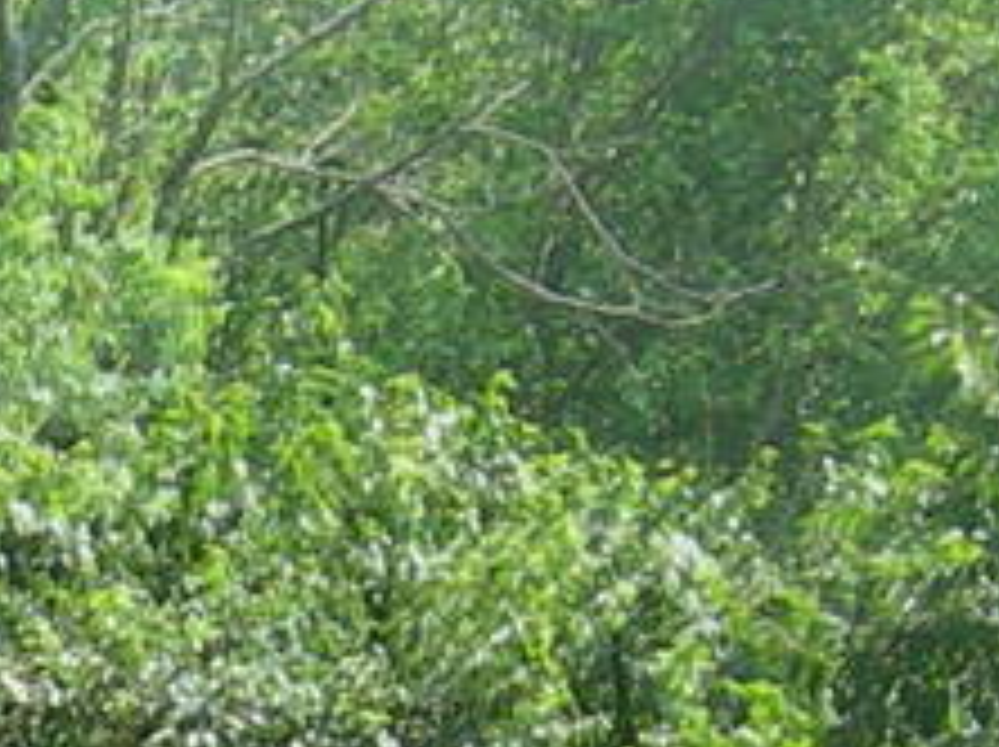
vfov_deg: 5.3
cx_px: -873
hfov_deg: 7.0
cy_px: 1732
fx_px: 7899
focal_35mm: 274
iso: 50
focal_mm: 7.8
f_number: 2.8
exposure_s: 1/368
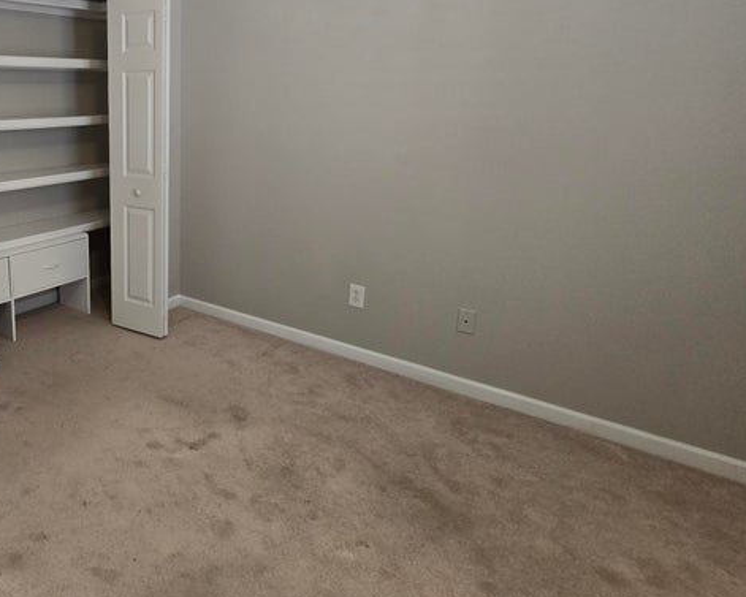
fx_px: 508
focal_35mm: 23
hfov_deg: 62.6
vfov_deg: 59.8
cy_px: 212
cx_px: 94
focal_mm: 2.2
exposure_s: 1/60
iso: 200
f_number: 2.2
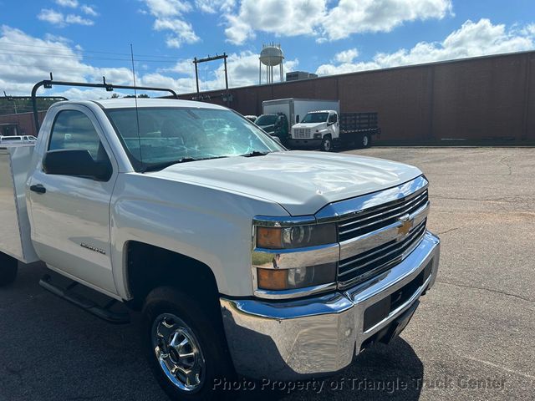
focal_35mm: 26
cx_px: 268
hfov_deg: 67.3
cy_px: 200
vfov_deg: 53.1
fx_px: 402
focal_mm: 5.7
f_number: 1.5
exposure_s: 1/6579
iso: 50
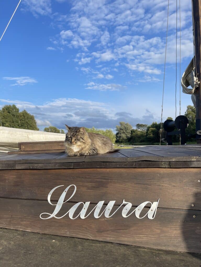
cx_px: 100
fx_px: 194
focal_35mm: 25
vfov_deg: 69.4
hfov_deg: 54.9
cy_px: 134
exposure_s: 1/2288
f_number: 1.6
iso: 32
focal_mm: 5.1
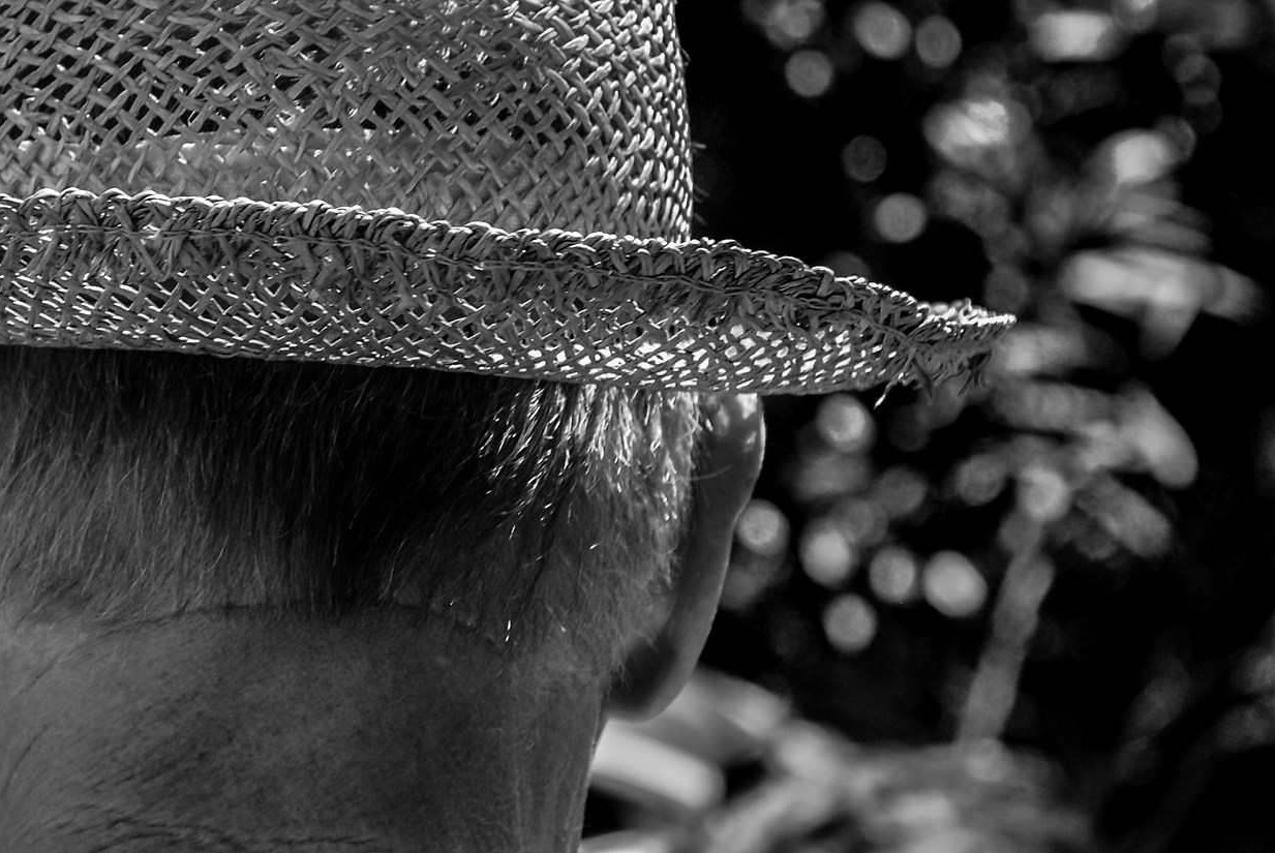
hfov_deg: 9.4
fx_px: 7763
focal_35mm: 219
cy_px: 210
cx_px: 253
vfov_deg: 6.3
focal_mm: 75
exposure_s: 1/320
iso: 200
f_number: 5.6
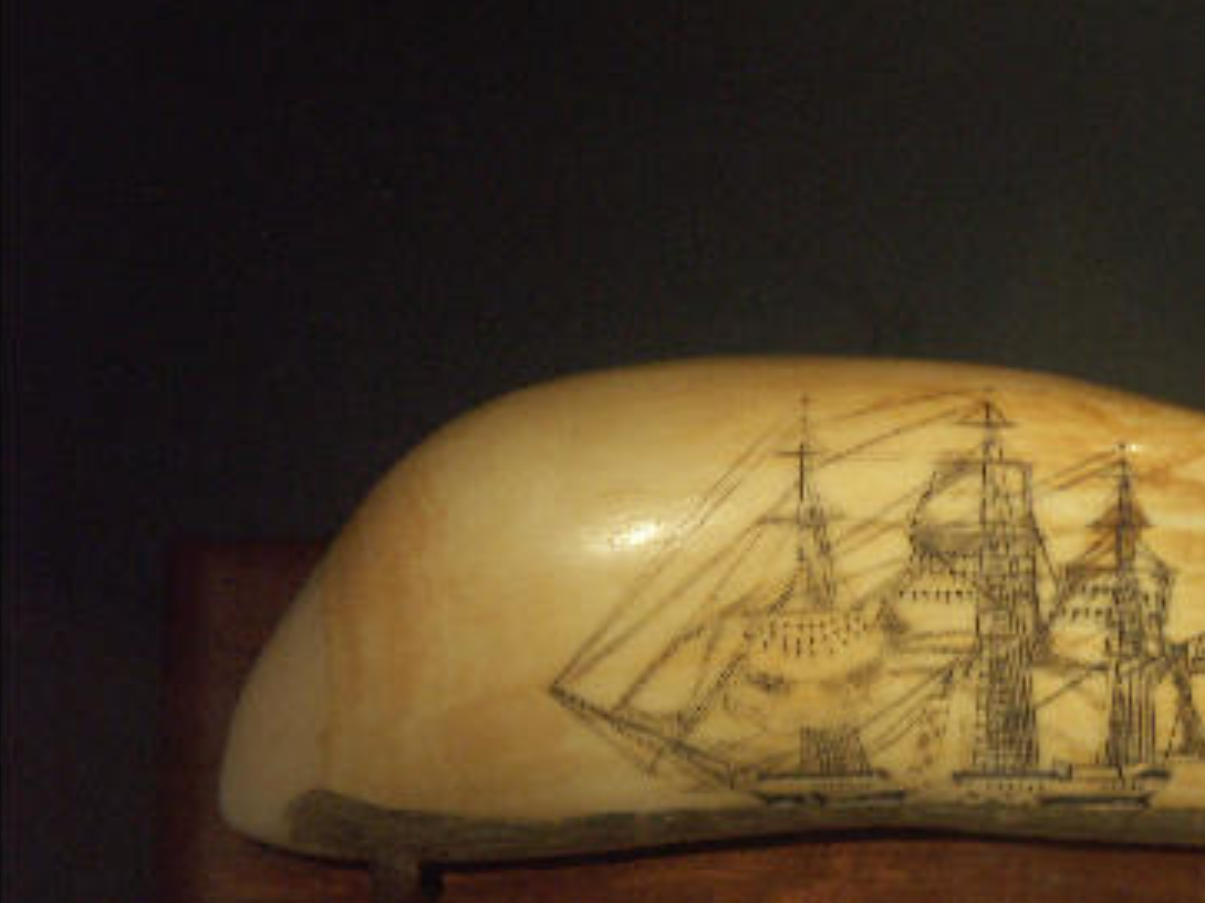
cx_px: 881
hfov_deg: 10.2
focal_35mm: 194
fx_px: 6751
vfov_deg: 7.6
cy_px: 631
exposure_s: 1/5
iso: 200
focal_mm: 33.34
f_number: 3.2
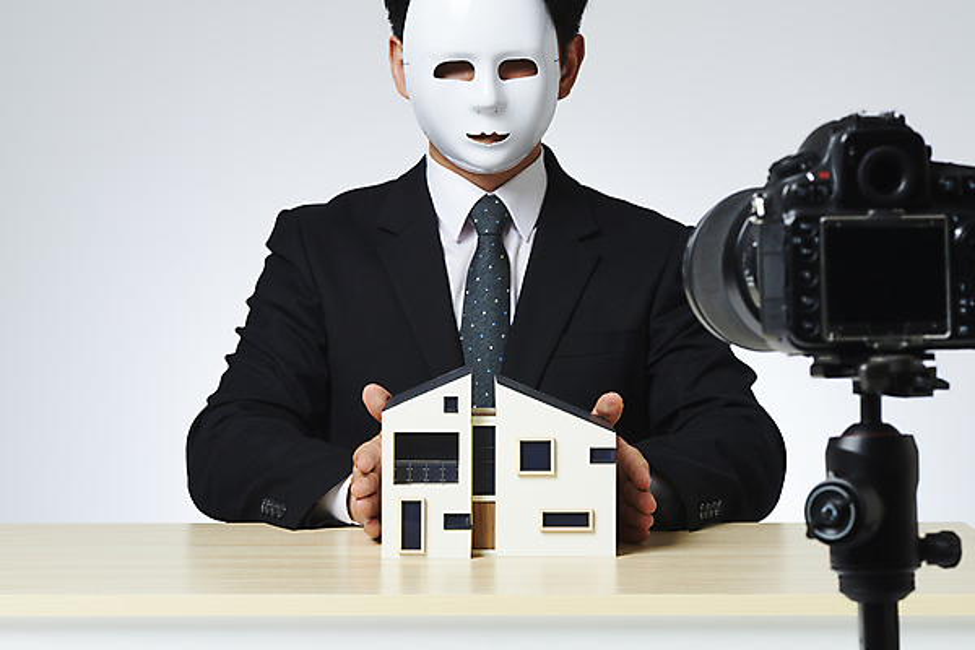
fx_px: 2844
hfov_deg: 19.5
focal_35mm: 105
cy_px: 325
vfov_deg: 13.0
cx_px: 488
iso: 100
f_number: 18
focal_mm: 105
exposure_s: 1/125
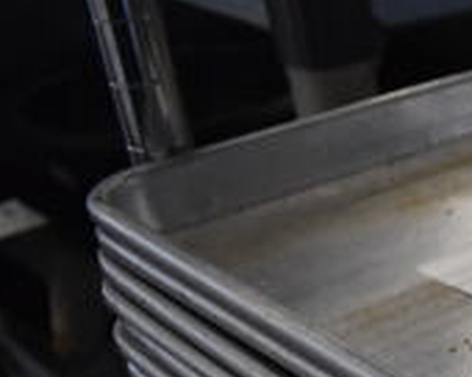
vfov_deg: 16.2
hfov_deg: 17.3
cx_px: 841
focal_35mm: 91
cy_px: 452
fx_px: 1271
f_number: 3.5
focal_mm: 18
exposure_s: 1/125
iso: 1100
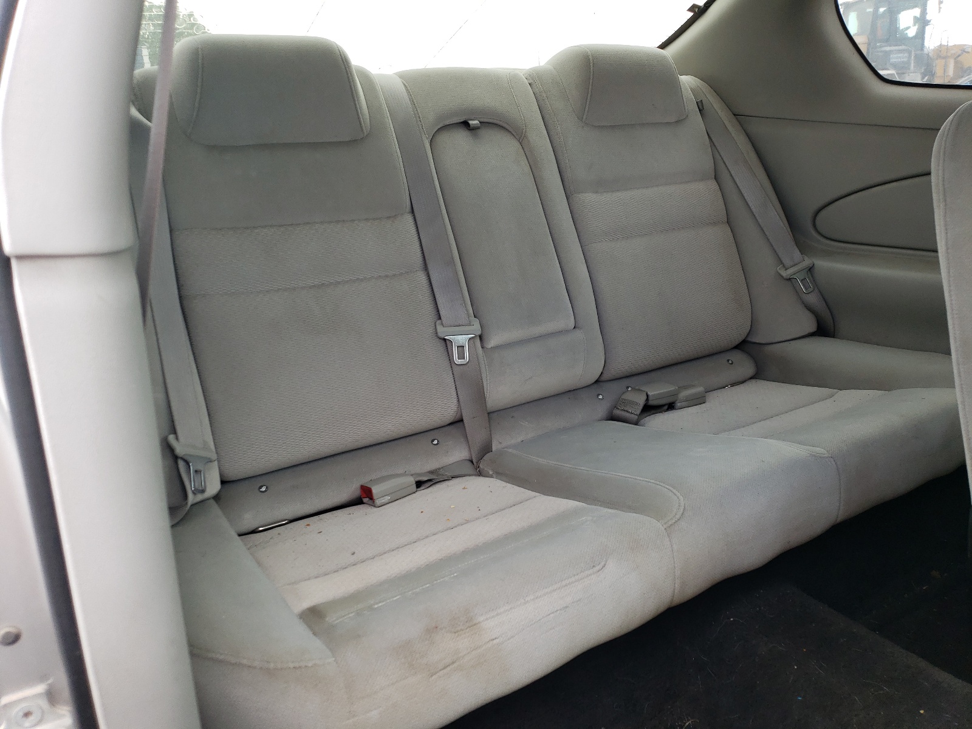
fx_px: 730
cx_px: 486
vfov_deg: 53.1
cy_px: 364
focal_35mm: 26
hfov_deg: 67.3
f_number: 1.5
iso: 50
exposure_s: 1/175
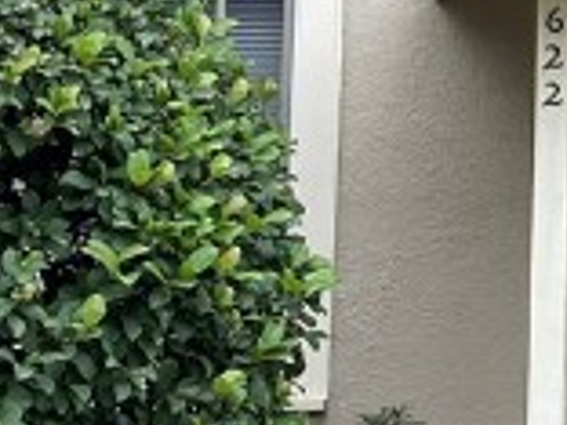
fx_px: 2801
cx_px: 1076
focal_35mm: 171
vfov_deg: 8.7
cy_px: 69
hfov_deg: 10.7
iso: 64
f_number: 1.8
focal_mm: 4.25
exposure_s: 1/121
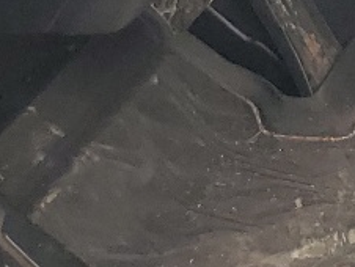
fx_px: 1889
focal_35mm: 184
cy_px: -525
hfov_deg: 8.8
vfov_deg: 7.2
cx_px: 1074
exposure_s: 1/303
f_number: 1.5
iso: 50
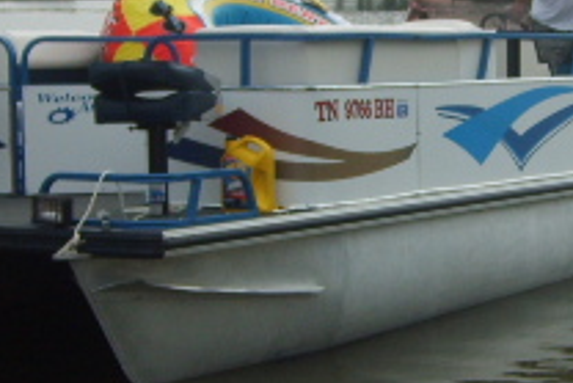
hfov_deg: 18.2
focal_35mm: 112
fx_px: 1784
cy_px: 174
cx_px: 419
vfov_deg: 12.3
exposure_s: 1/180
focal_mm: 5.8
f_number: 7.1
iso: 50
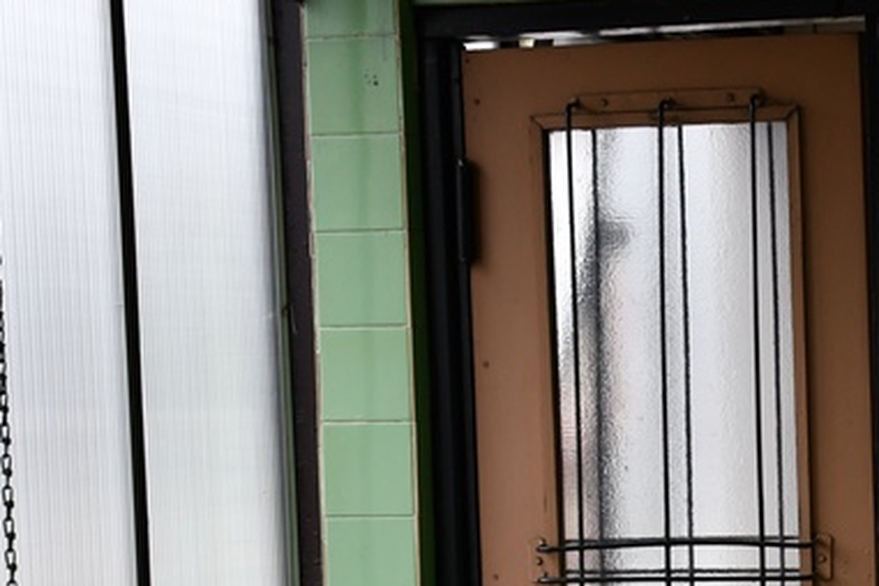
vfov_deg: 10.8
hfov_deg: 15.8
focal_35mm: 126
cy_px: 577
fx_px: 3076
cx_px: 978
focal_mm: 27
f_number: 4.5
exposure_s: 1/250
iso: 400
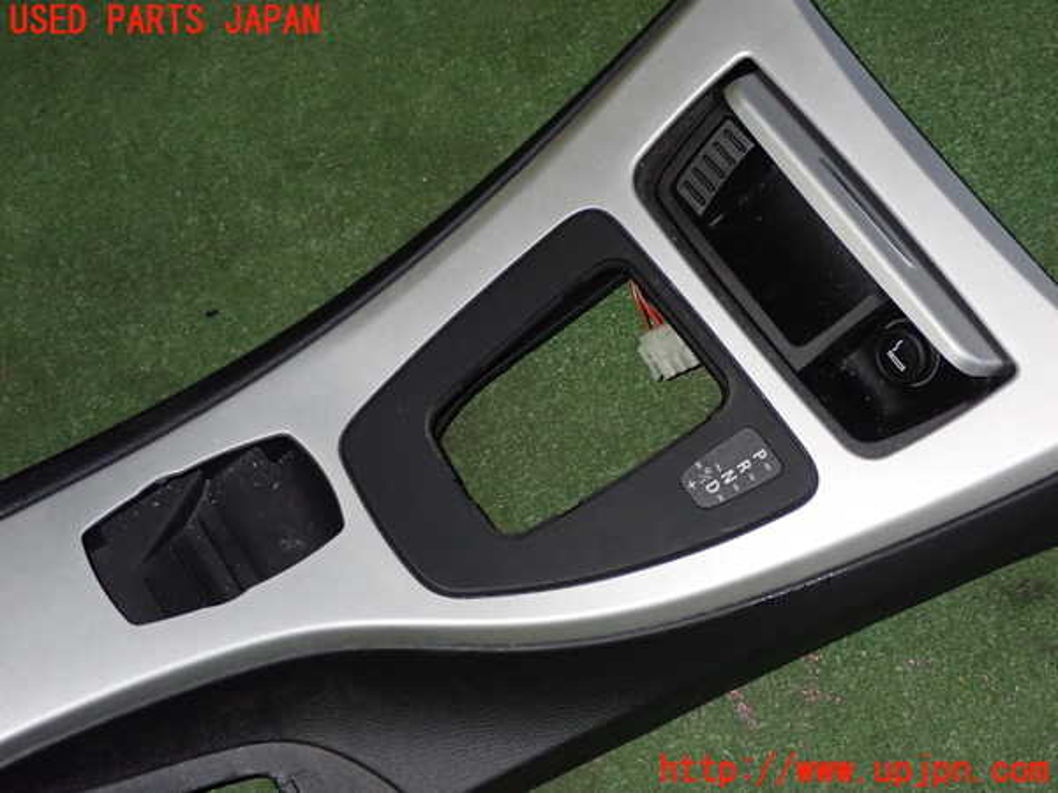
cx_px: 529
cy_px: 396
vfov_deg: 19.1
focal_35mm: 77
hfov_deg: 25.3
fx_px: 2353
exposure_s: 1/80
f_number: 4.1
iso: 800
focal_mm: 13.65
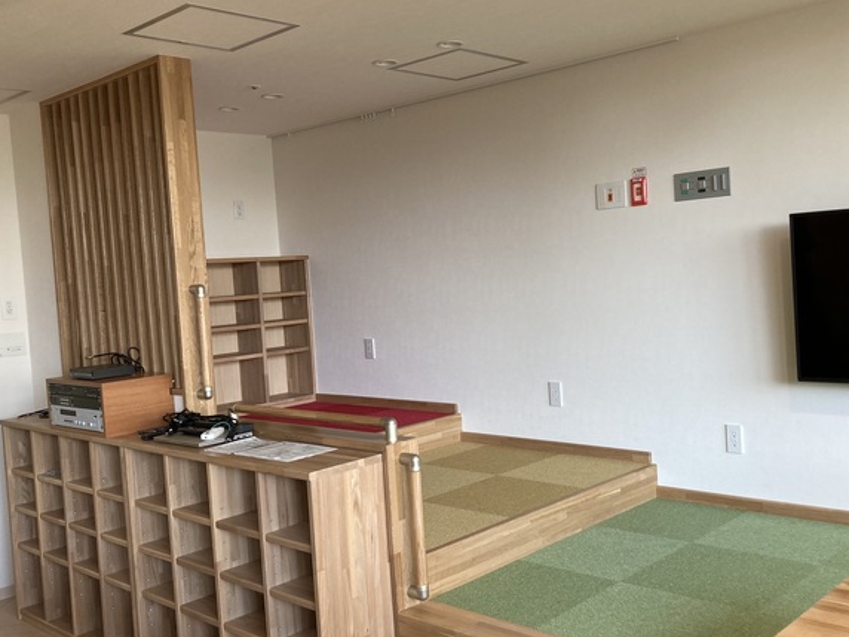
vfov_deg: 39.7
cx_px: 476
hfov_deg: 51.2
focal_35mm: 36
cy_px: 322
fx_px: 883
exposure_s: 1/50
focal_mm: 3.99
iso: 64
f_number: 1.8
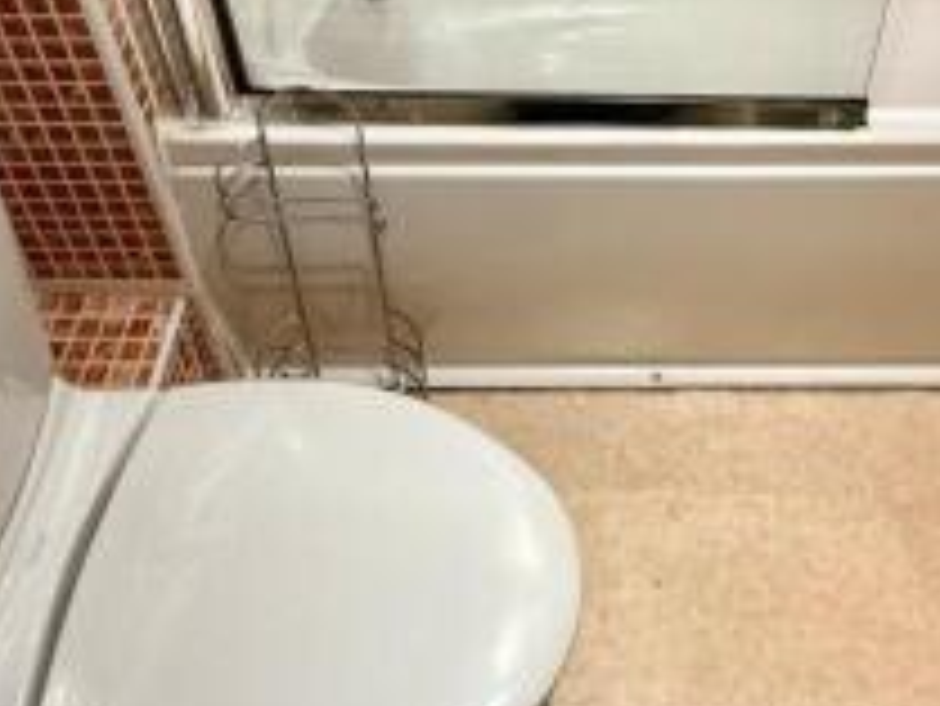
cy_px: -79
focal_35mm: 39
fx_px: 1060
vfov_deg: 32.3
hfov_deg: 47.5
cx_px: 569
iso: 200
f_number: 2.2
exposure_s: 1/100
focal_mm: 2.22
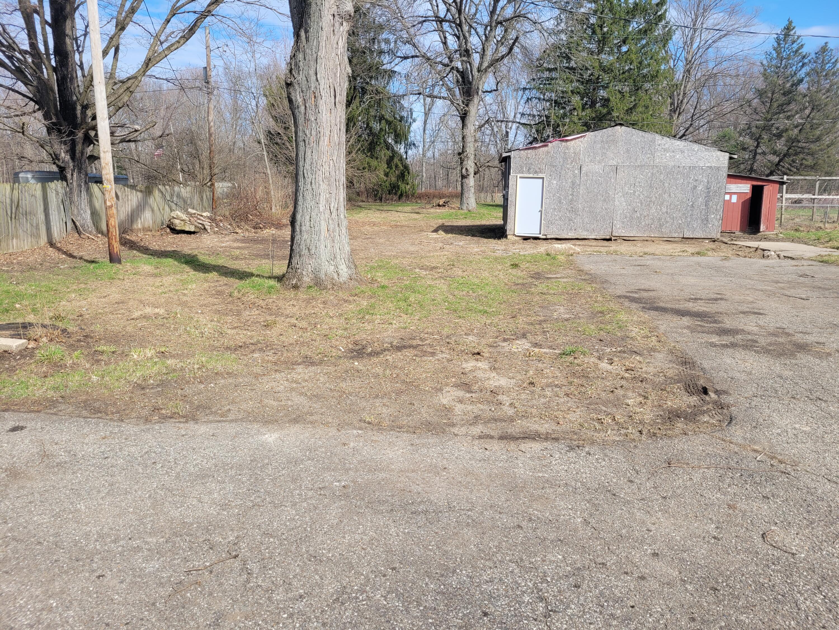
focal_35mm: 26
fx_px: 630
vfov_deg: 53.1
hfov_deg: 67.3
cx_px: 420
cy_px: 315
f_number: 1.8
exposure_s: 1/1742
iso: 40
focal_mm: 5.4
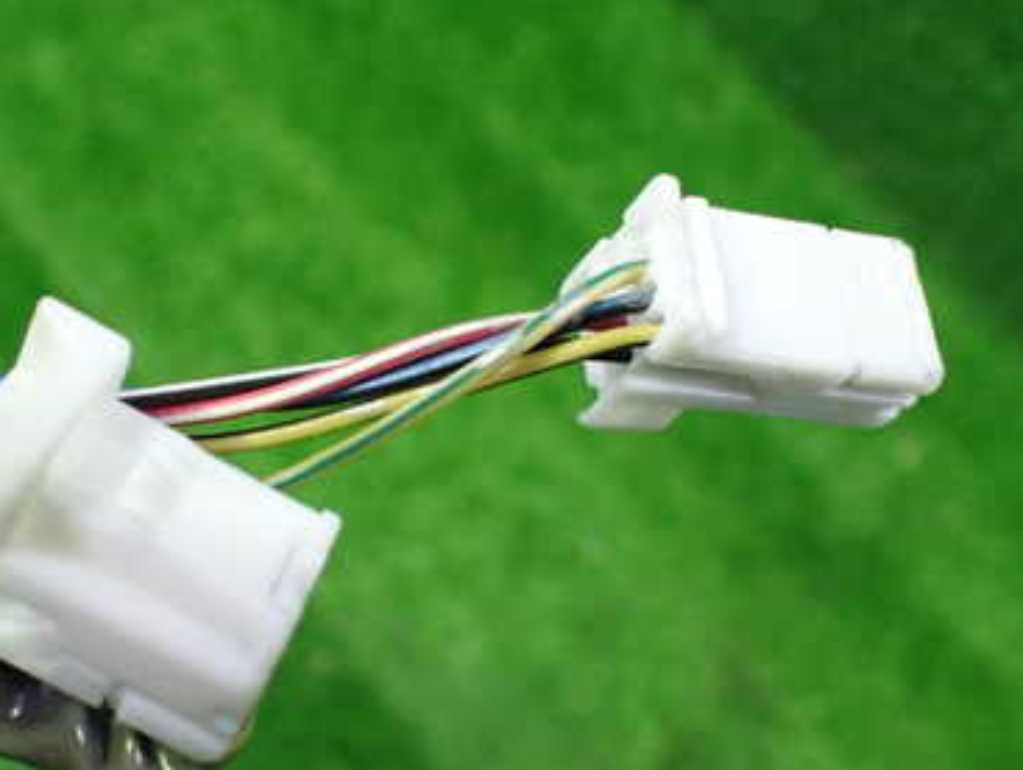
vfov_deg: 29.5
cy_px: 511
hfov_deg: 38.4
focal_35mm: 49
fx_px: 1450
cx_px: 337
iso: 800
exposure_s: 1/80
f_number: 2.3
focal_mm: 5.4
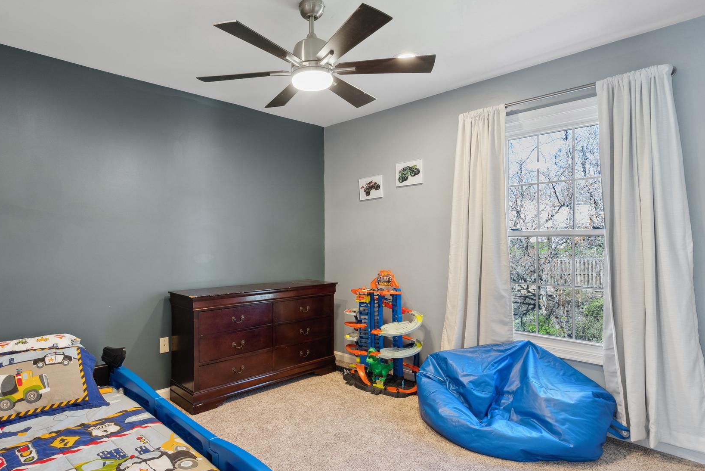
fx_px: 392
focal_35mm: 20
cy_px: 237
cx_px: 298
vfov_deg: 62.0
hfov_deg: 83.3
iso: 640
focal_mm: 16
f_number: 8
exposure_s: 1/13
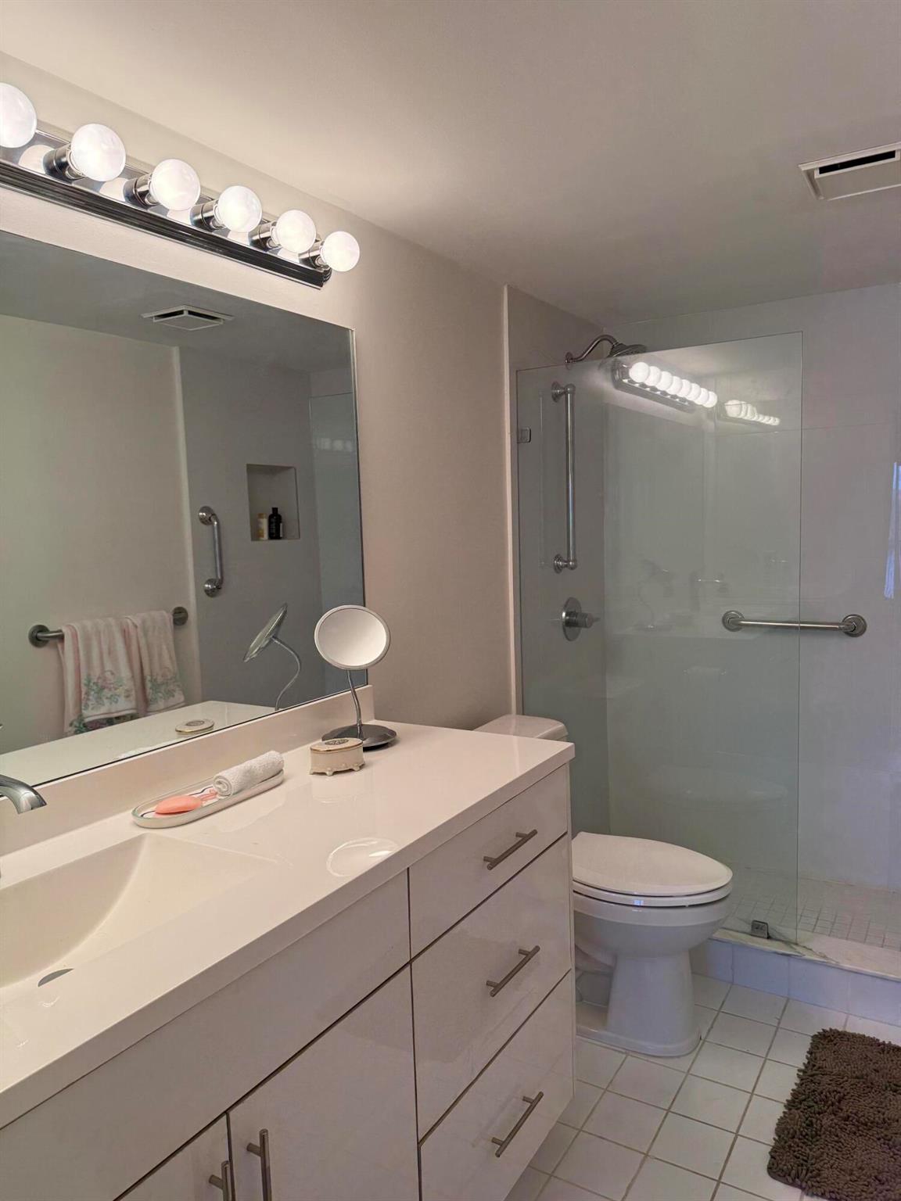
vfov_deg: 71.6
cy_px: 600
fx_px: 833
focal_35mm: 24
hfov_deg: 56.8
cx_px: 450
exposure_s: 1/274
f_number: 1.78
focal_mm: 6.76
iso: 100
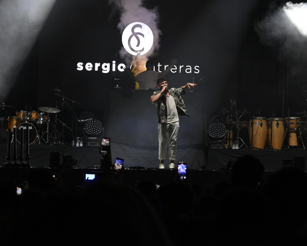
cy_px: 123
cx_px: 162
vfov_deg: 9.1
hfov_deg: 11.4
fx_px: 1545
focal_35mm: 170
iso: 4000
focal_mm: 100
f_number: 6.3
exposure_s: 1/200
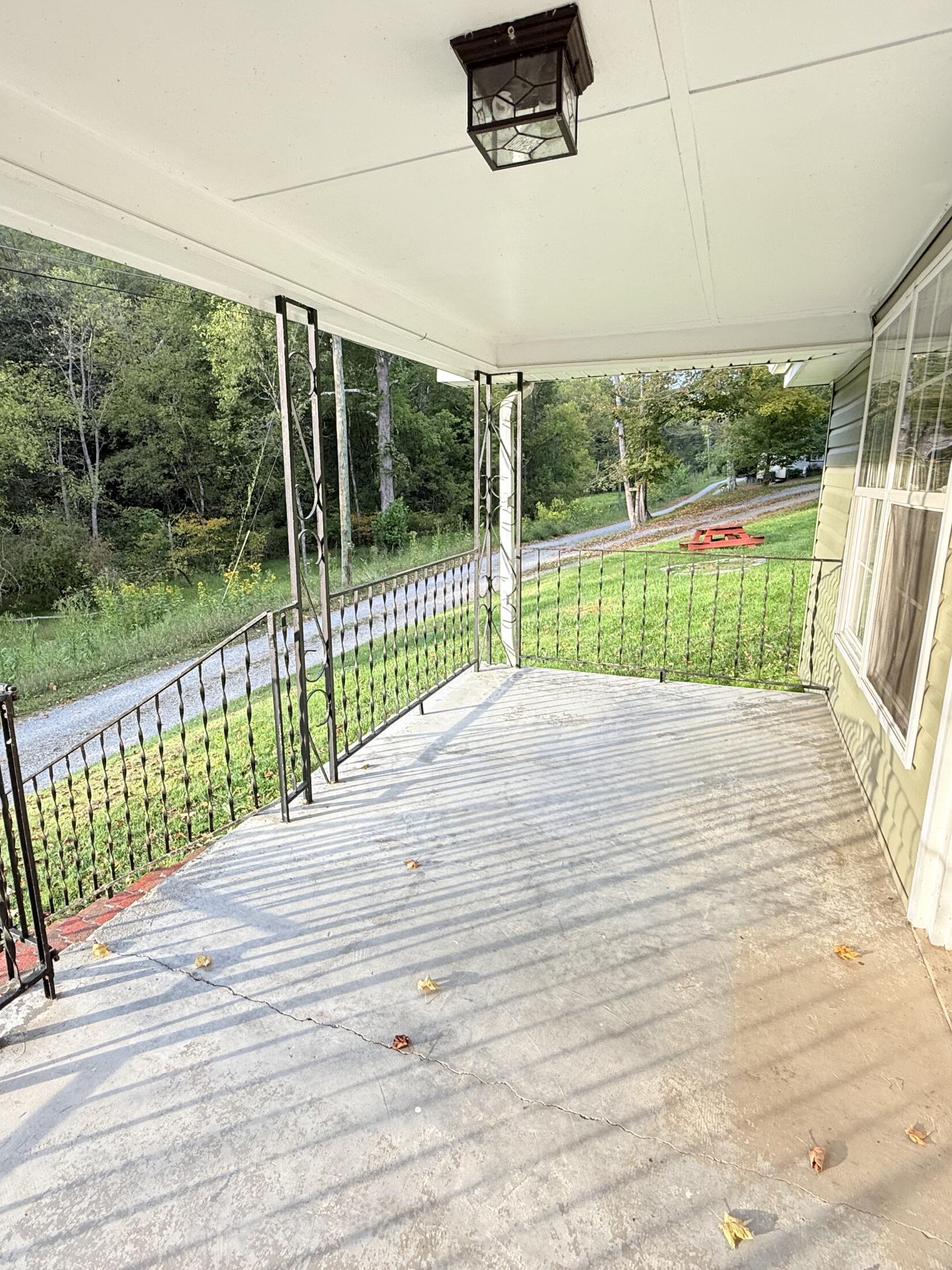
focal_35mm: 19
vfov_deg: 84.7
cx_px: 417
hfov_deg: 68.4
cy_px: 628
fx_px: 697
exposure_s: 1/189
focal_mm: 2.22
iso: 64
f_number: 2.2
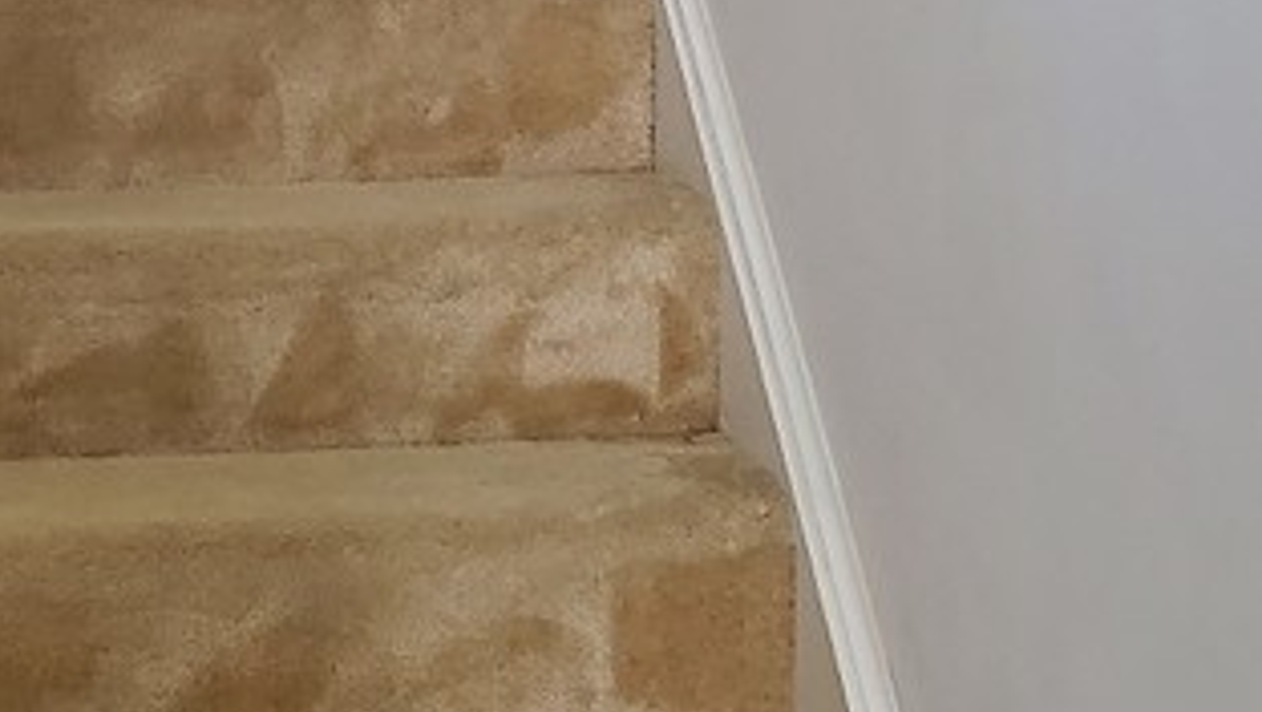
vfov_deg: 12.1
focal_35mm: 98
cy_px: -146
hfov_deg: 21.7
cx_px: 396
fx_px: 3282
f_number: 2.4
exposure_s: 1/39
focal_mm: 4.3
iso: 200
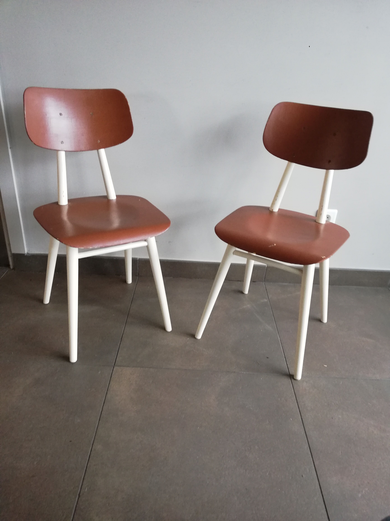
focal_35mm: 26
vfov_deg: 67.3
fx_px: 391
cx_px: 195
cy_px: 260
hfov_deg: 53.1
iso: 400
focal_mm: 3.81
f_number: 2.2
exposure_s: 1/33.3
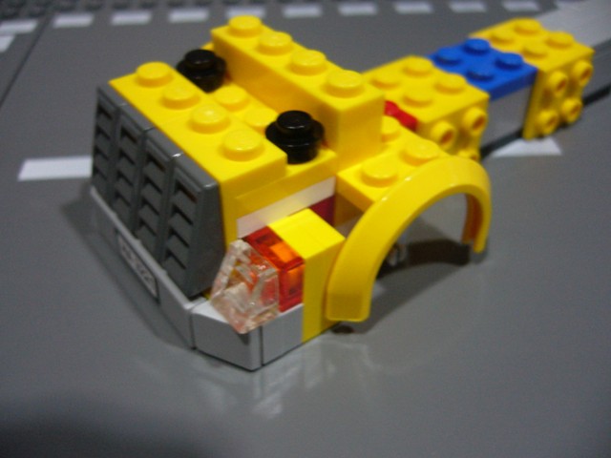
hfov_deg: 52.6
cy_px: 229
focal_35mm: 35
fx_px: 618
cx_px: 306
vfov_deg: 40.7
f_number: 2.8
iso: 200
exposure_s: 1/8
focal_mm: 5.8
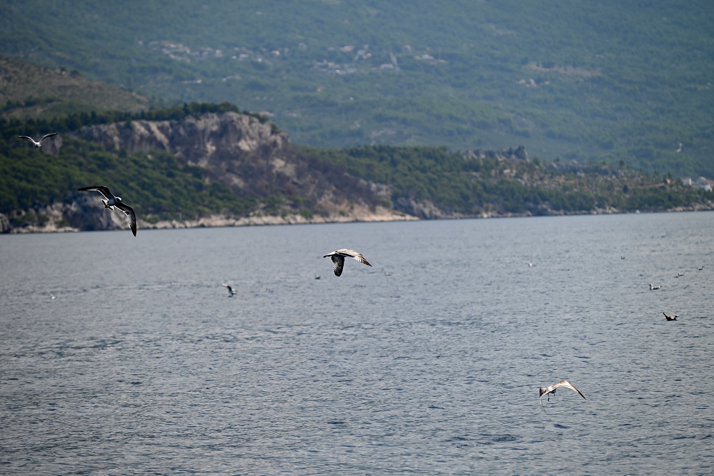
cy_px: 238
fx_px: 3570
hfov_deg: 11.4
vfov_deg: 7.6
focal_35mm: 180
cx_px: 357
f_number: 5.6
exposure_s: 1/1000
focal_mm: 180
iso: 140
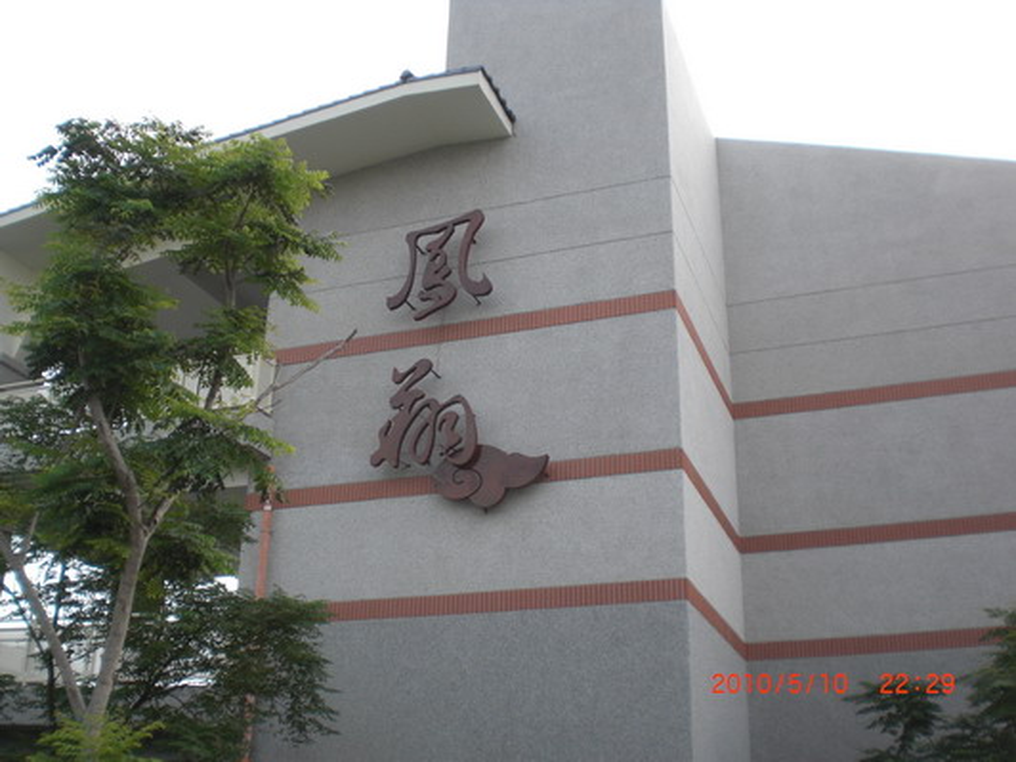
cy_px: 381
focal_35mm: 38
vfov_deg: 37.7
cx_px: 508
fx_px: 1115
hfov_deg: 49.0
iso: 64
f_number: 3.1
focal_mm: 6.3
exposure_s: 1/250
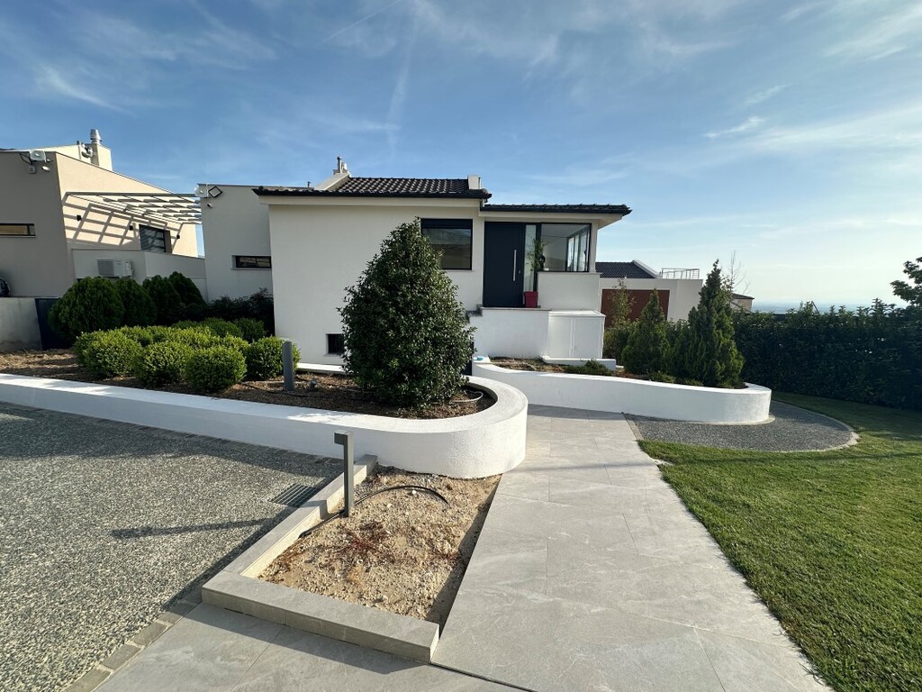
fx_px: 373
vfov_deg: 85.7
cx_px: 461
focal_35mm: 14
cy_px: 346
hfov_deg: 102.1
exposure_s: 1/1667
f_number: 2.2
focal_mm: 2.22
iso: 50
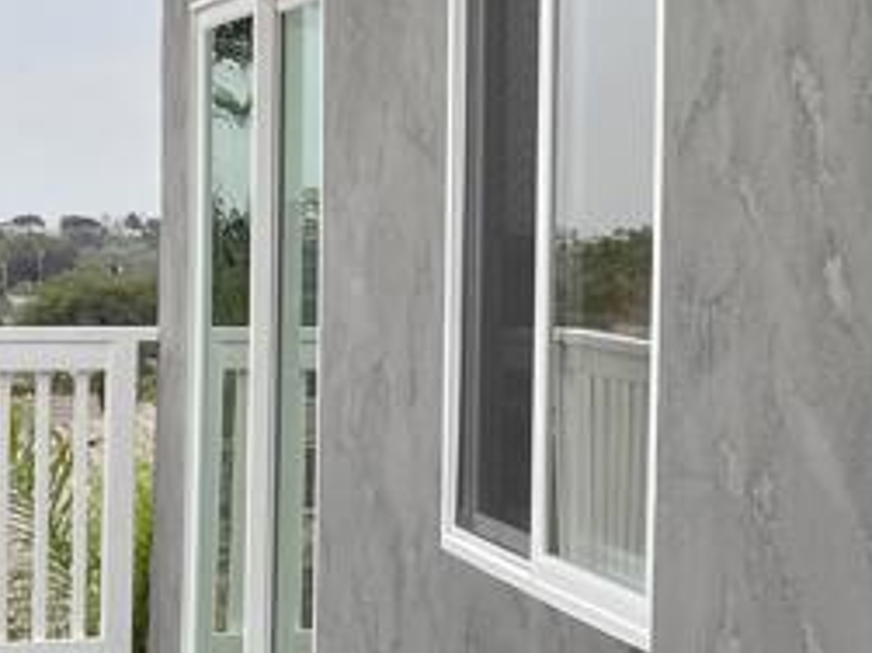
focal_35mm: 106
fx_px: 2669
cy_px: 295
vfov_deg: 13.9
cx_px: 712
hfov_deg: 18.4
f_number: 1.6
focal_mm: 4.2
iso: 32
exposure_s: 1/600
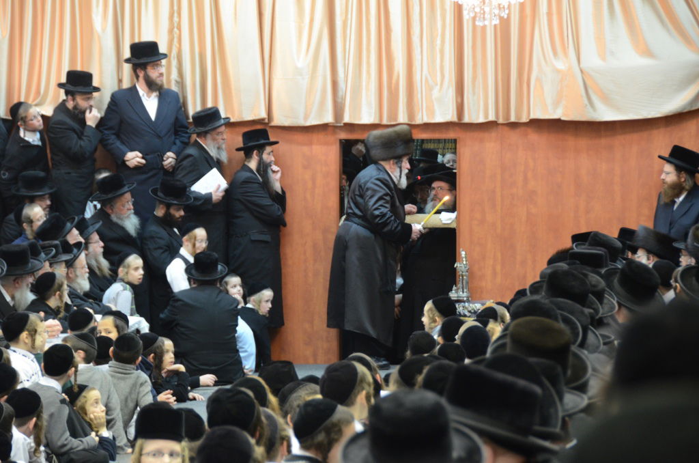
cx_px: 350
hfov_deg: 13.1
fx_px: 3051
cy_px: 232
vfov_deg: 8.7
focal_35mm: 158
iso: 1600
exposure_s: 1/15
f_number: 5.6
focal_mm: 105
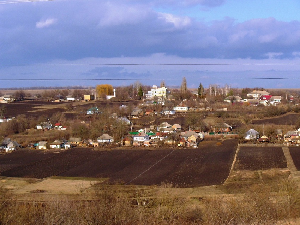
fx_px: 710
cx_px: 150
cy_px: 112
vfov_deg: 18.0
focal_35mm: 82
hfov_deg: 23.8
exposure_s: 1/583
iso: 80
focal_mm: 14.8
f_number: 4.5
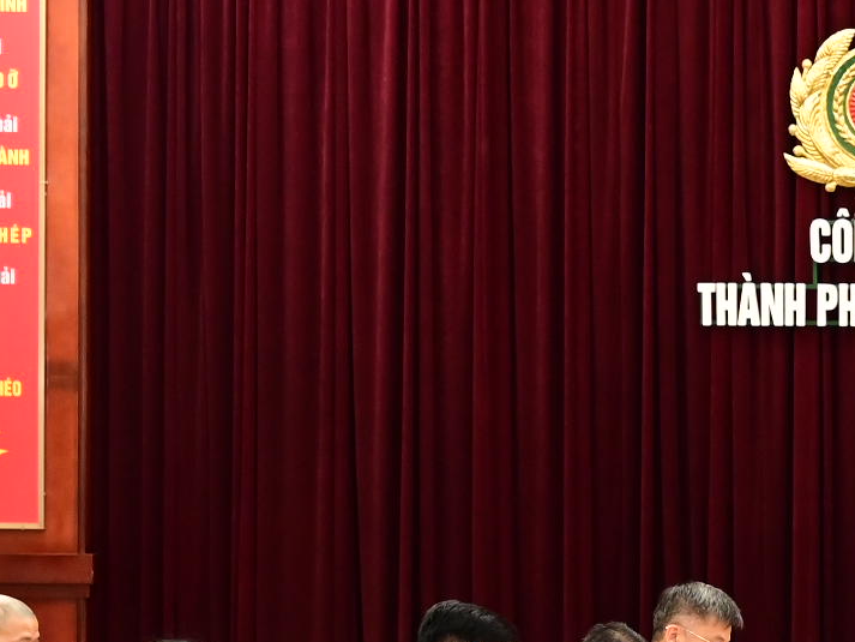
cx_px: 1591
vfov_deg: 9.3
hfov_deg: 11.4
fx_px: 3928
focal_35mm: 159
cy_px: 516
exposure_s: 1/160
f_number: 4
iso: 2000
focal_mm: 39
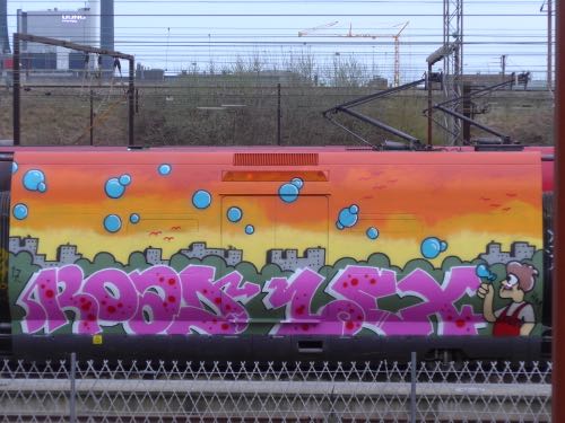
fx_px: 2024
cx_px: 282
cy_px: 212
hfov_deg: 15.9
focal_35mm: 124
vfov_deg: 12.0
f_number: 5.2
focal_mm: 24.3
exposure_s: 1/40
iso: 400
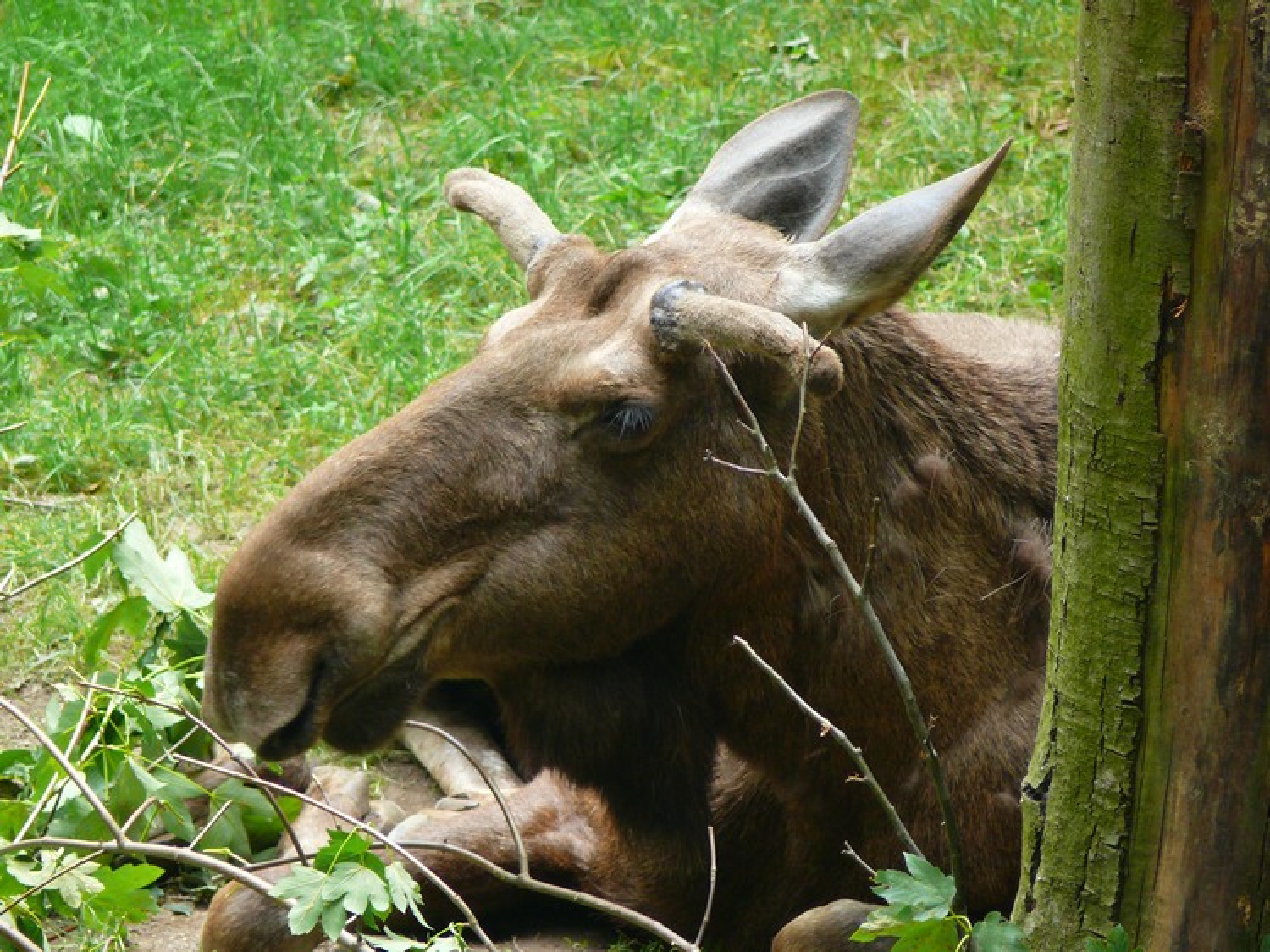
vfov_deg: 3.5
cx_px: 635
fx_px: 15404
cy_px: 476
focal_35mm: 420
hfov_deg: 4.7
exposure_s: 1/30
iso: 160
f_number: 3.7
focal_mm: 88.8
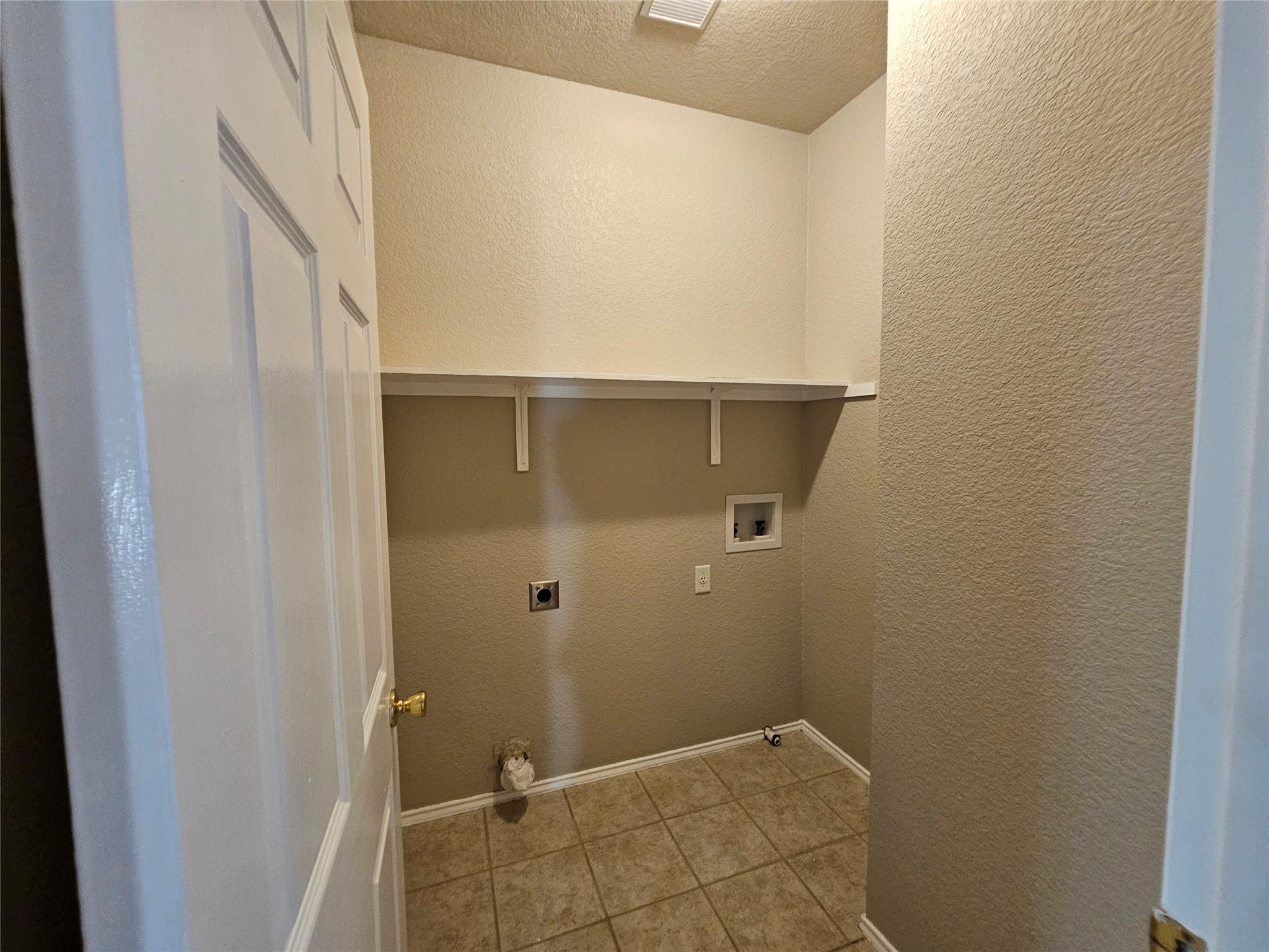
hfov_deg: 106.2
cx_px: 634
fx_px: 477
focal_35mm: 13
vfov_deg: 89.9
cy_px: 476
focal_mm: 2.2
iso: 400
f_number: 2.2
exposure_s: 1/40
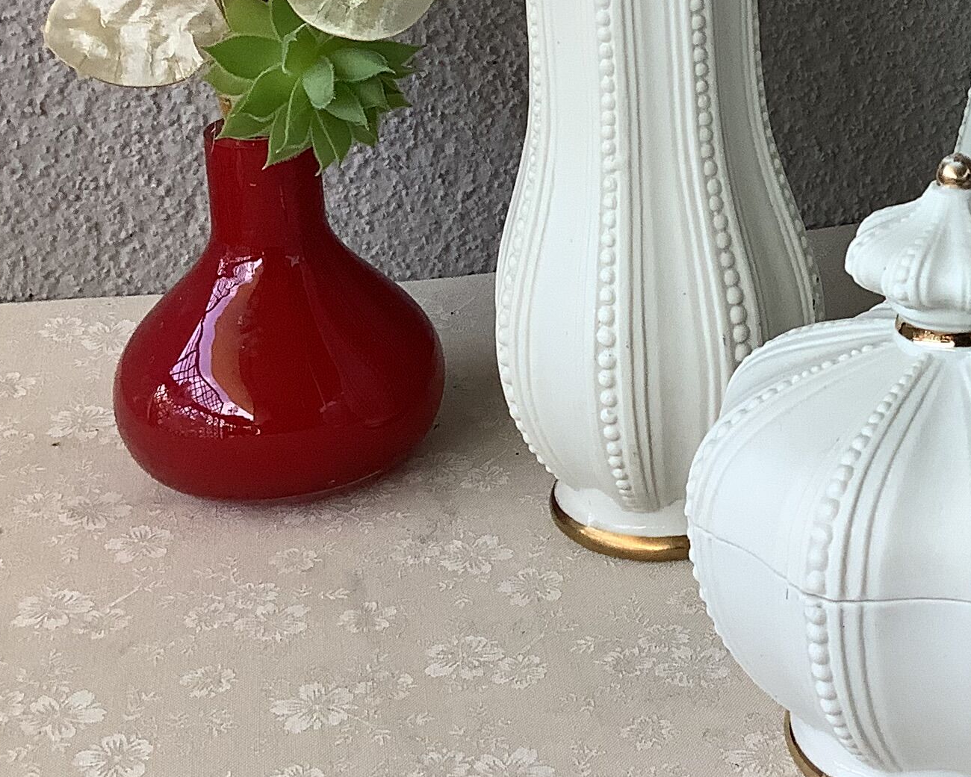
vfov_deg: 19.8
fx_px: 2184
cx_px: 1017
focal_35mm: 76
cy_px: 96
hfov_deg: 23.8
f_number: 2.4
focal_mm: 3.3
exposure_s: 1/100
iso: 64
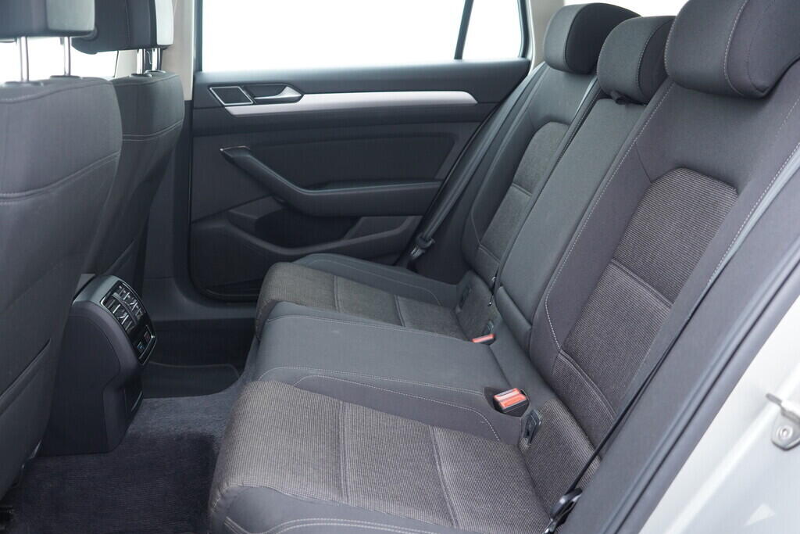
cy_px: 267
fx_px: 800
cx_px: 400
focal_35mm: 36
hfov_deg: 53.1
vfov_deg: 36.9
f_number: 2.8
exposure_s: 1/40
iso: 500
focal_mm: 24
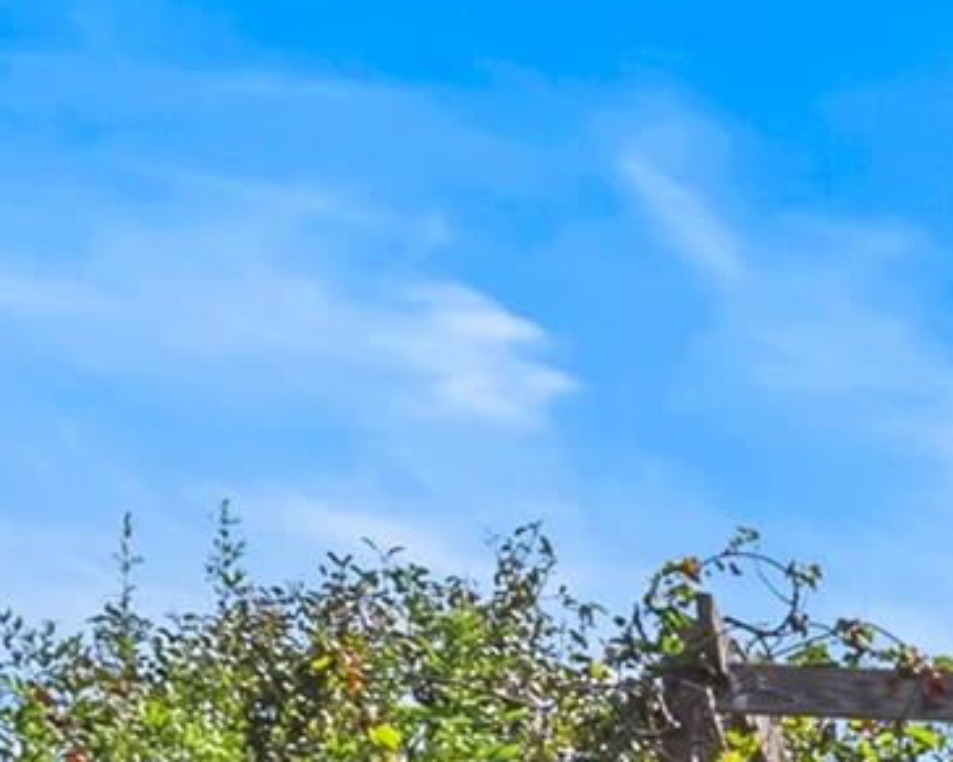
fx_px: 2679
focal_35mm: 95
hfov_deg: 14.9
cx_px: 2108
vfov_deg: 14.7
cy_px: 1253
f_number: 8
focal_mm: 18
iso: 125
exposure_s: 1/100
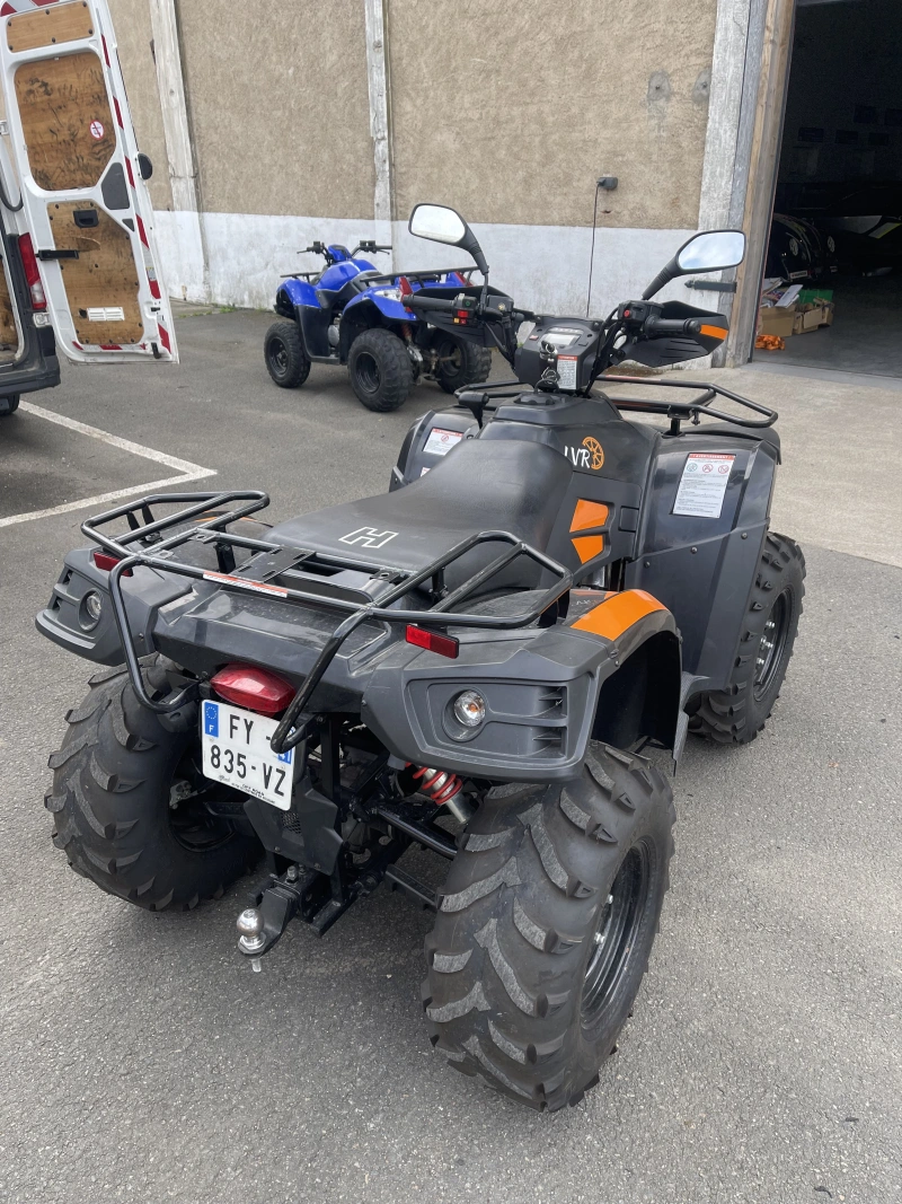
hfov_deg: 54.9
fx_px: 869
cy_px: 602
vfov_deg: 69.4
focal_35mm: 25
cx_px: 451
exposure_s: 1/332
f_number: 1.6
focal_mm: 5.1
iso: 32
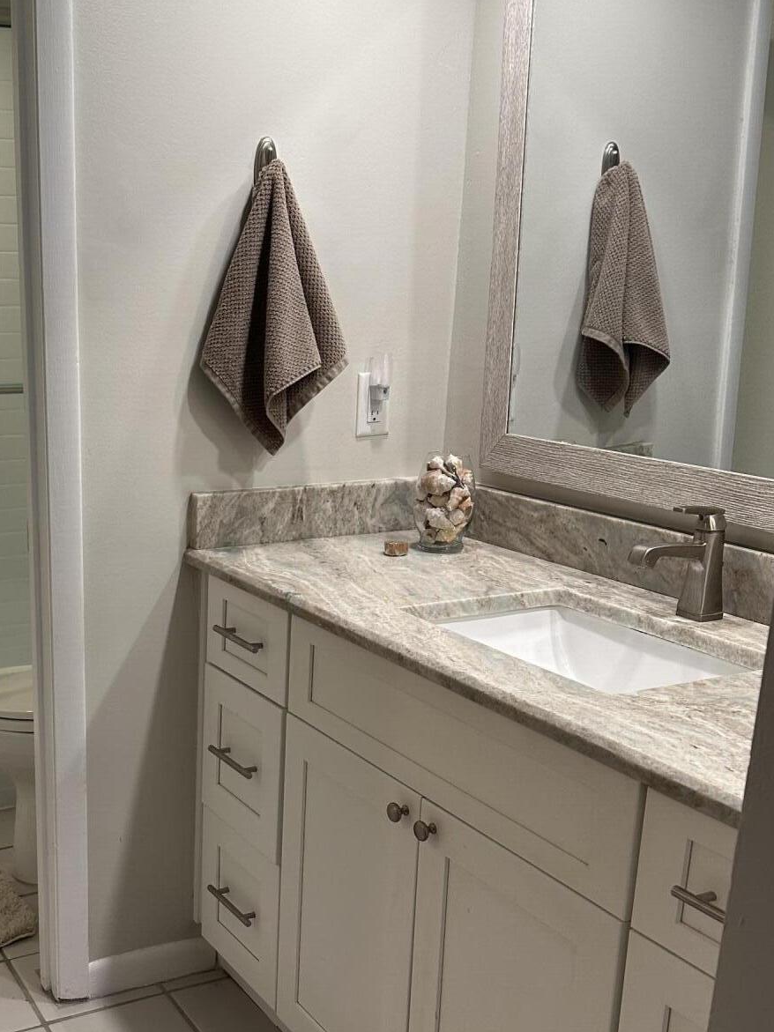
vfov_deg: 45.4
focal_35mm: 41
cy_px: 638
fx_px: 1223
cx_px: 180
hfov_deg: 34.3
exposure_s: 1/120
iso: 125
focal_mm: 6.86
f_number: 1.78
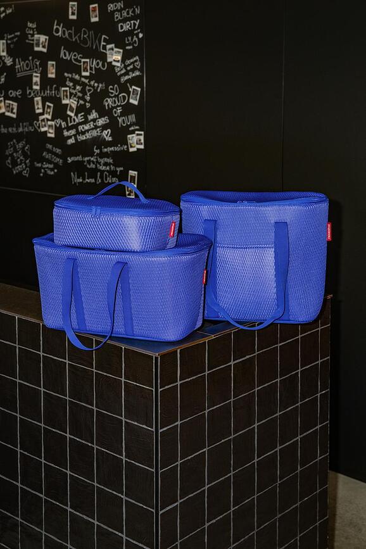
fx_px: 854
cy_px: 274
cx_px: 183
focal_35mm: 56
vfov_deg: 35.6
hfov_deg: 24.2
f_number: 6.3
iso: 1250
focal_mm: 56
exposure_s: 1/200
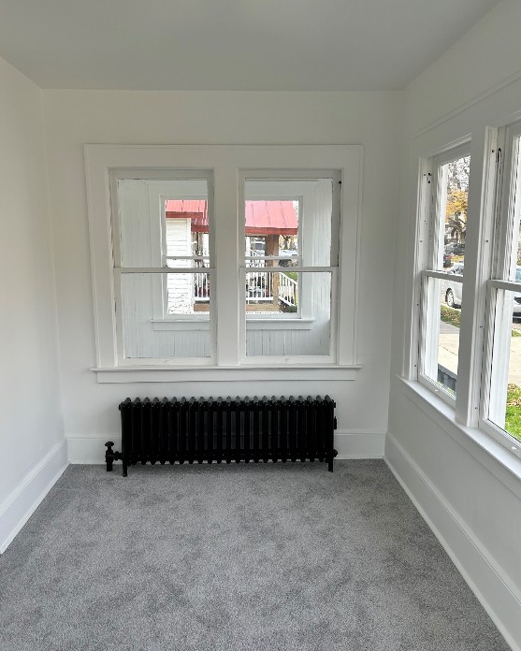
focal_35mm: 28
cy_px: 328
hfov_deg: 51.5
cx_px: 262
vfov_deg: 62.2
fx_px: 540
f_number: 1.5
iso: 50
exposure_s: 1/769
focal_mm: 5.7
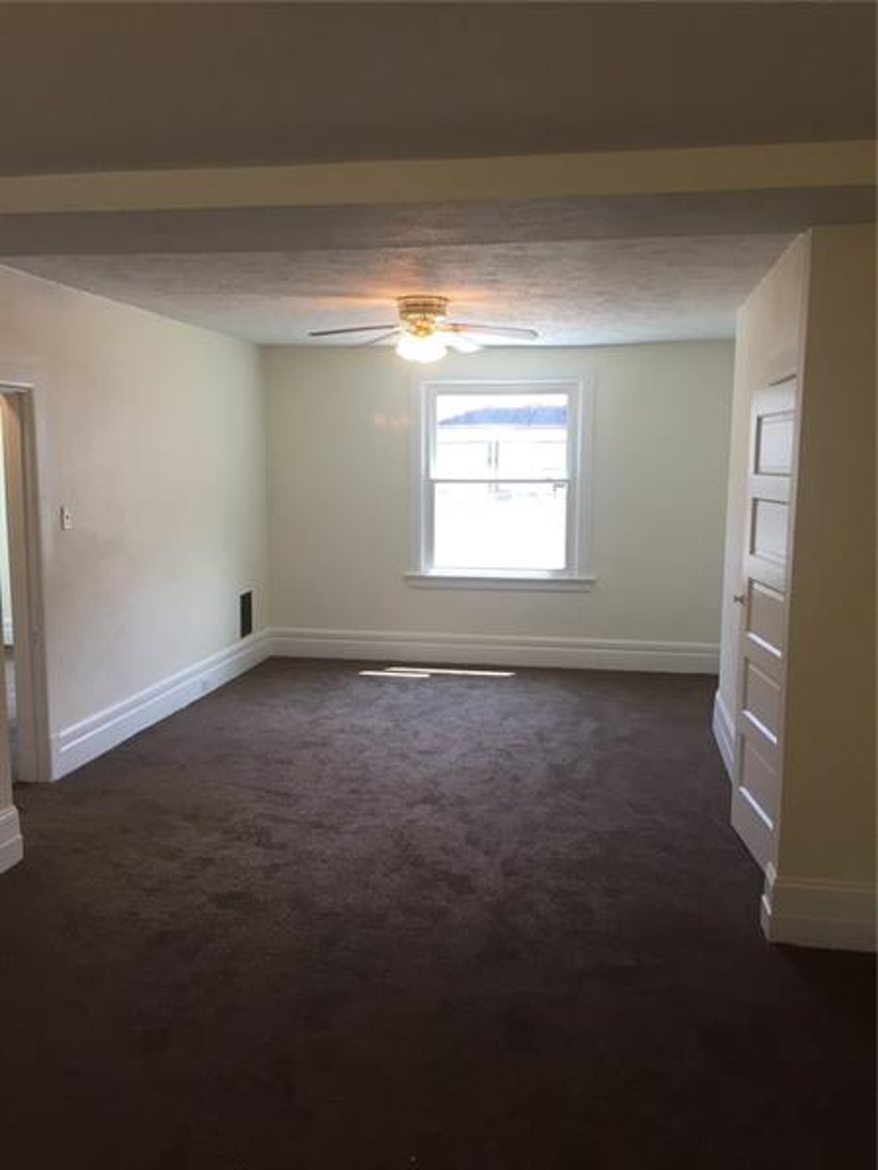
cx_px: 439
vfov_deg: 61.7
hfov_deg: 48.2
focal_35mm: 29
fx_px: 981
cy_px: 585
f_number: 2.2
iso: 32
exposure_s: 1/30
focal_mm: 4.15
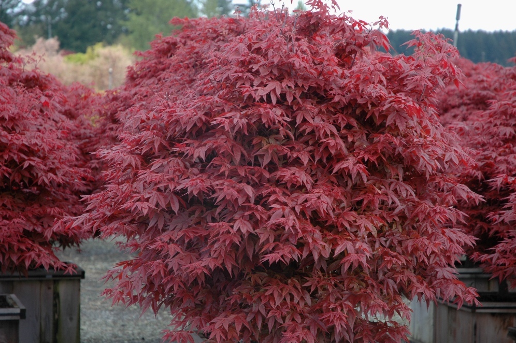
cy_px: 174
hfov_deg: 18.9
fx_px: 1546
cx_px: 265
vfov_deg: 12.7
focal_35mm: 108
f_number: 5.6
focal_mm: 70
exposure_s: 1/125
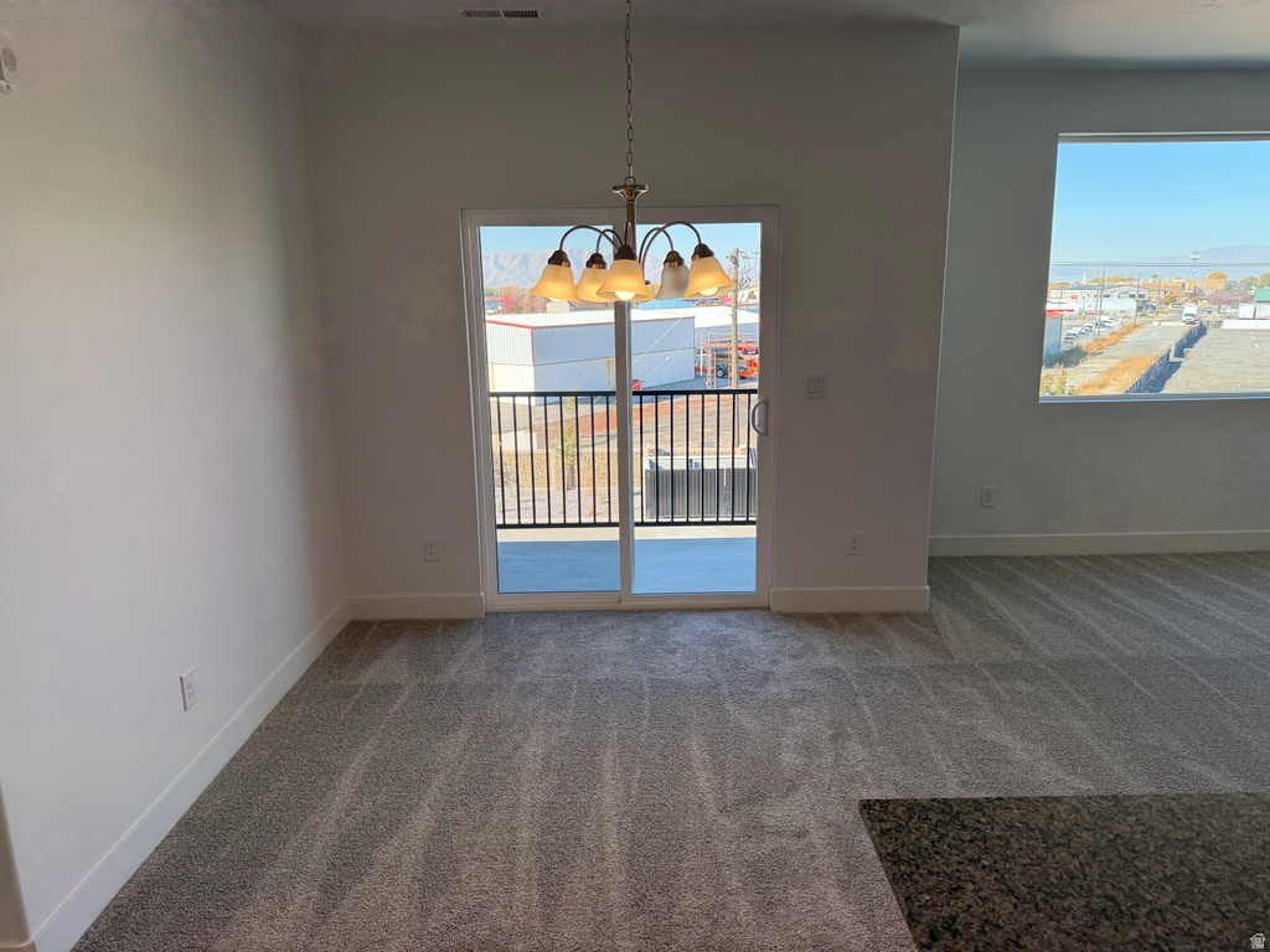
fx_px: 881
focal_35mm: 24
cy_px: 476
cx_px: 635
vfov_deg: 56.8
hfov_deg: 71.6
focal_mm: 6.76
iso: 100
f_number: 1.78
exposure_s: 1/622
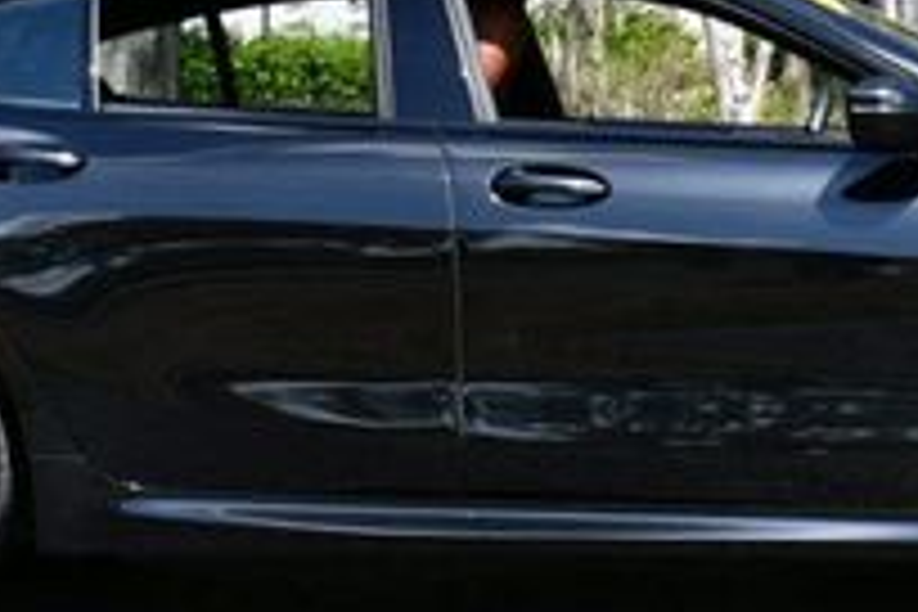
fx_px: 3519
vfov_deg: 9.8
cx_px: 612
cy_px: -151
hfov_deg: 14.8
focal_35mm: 138
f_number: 8
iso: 140
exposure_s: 1/250
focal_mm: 22
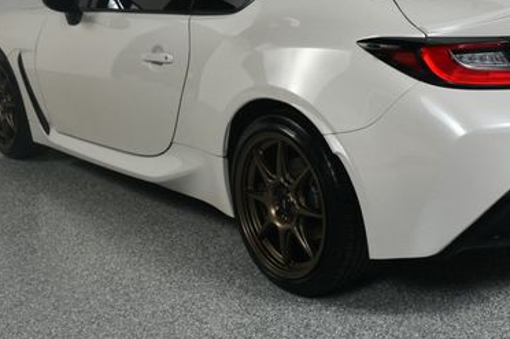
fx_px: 877
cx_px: 344
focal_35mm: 62
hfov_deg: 32.1
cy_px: 88
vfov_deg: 21.7
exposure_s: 1/160
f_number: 14
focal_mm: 24
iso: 100
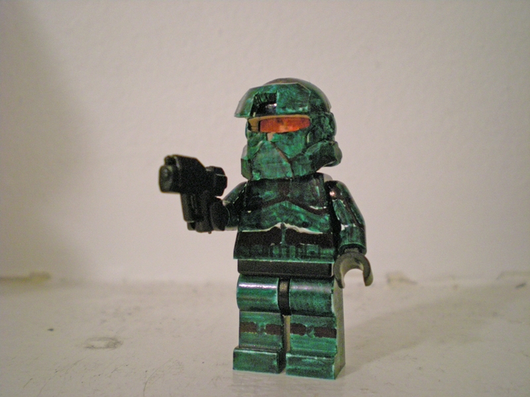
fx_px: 582
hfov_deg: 49.0
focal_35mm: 38
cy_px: 198
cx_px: 265
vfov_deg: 37.7
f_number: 3.1
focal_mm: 6.3
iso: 458
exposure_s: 1/8
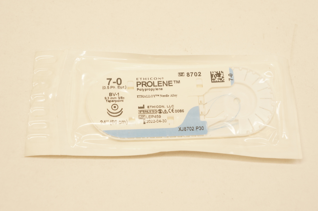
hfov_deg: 30.5
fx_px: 582
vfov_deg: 20.6
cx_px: 159
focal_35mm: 66
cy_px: 106
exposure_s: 1/80
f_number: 6.3
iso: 400
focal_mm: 44
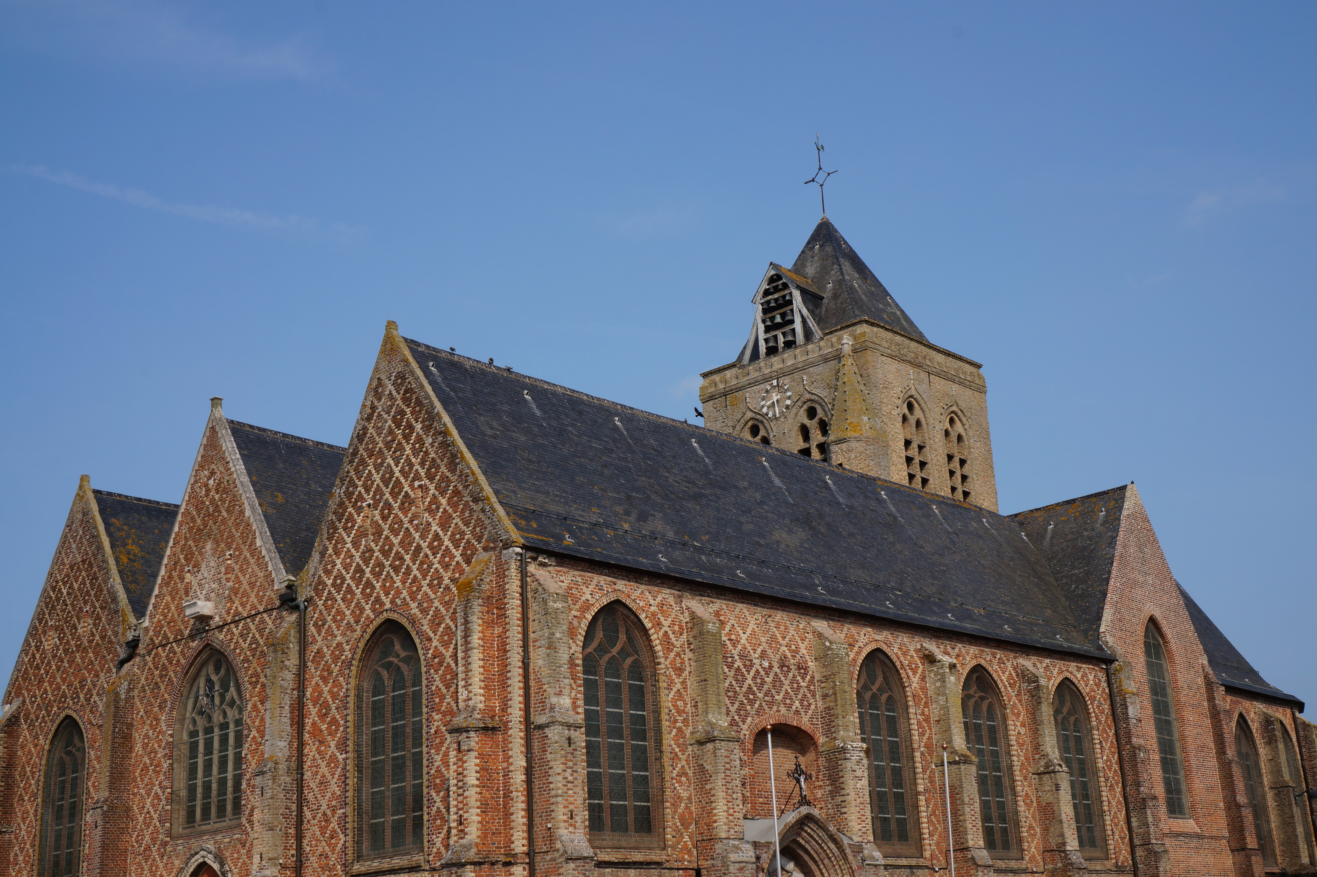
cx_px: 658
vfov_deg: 31.9
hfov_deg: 46.4
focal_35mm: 42
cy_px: 438
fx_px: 1536
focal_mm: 28
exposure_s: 1/125
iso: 100
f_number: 16
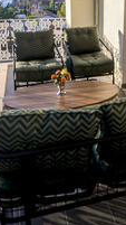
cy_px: 26
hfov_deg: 33.3
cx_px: 88
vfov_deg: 50.8
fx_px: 208
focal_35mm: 35
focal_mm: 16
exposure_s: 1/4000
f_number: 2.8
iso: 800
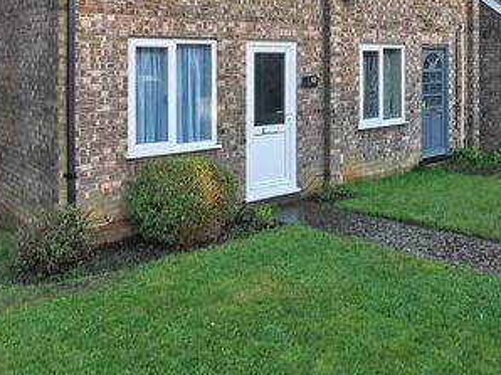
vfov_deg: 34.3
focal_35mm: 40
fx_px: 578
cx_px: 296
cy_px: 50
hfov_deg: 46.6
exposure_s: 1/174
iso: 50
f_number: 2.2
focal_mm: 2.26
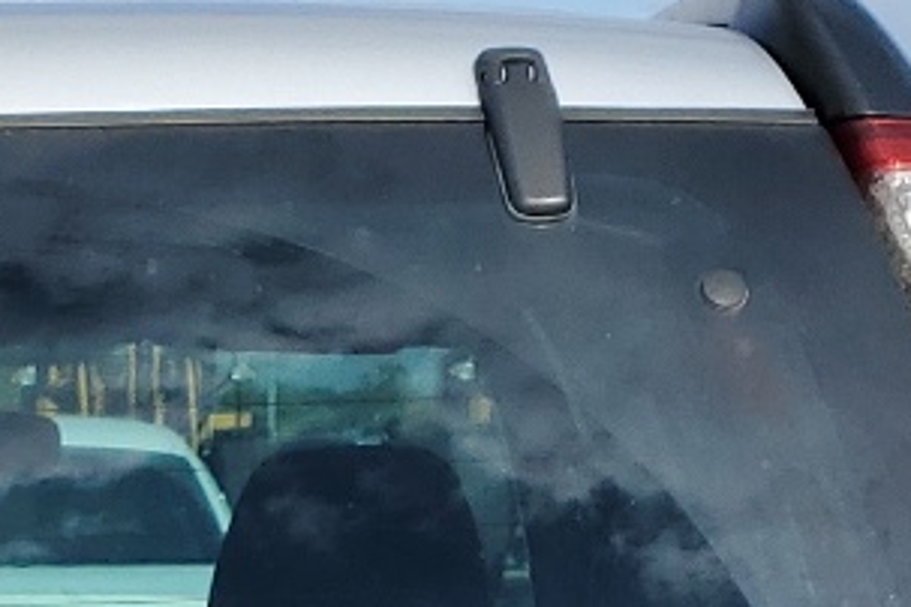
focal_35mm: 143
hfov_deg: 14.0
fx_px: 3618
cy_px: 1304
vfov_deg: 8.9
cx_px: -135
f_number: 1.5
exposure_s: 1/3333
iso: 50
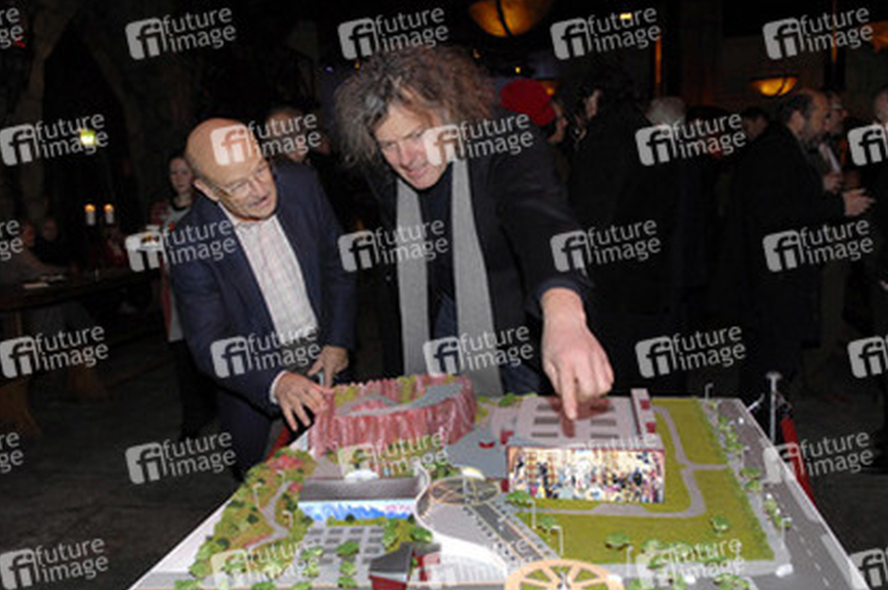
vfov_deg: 44.9
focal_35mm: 29
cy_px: 299
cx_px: 419
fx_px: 715
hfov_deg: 63.6
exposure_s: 1/125
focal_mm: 18
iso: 400
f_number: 4.5
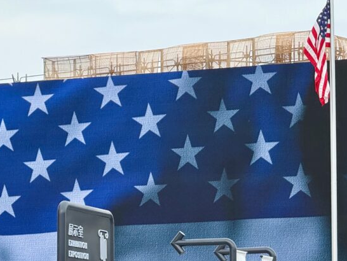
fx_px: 2256
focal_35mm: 225
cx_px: 116
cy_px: 243
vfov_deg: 6.6
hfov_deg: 8.8
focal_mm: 15.66
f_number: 2.8
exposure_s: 1/802
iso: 64
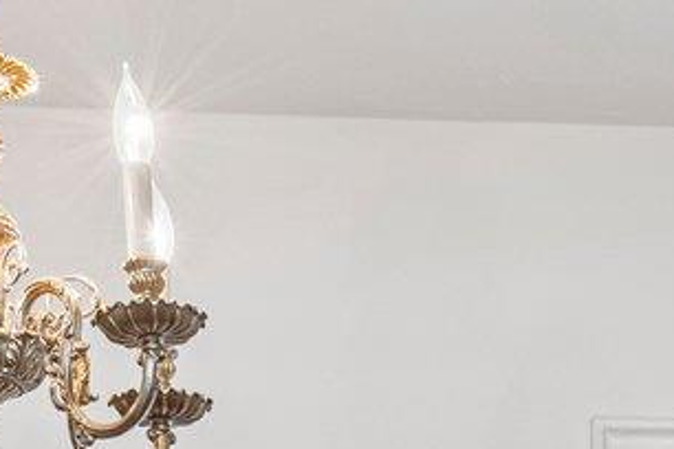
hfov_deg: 15.9
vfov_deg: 9.1
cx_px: 601
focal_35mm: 127
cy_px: 1273
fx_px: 2378
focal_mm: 19
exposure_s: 1/5
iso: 640
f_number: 10
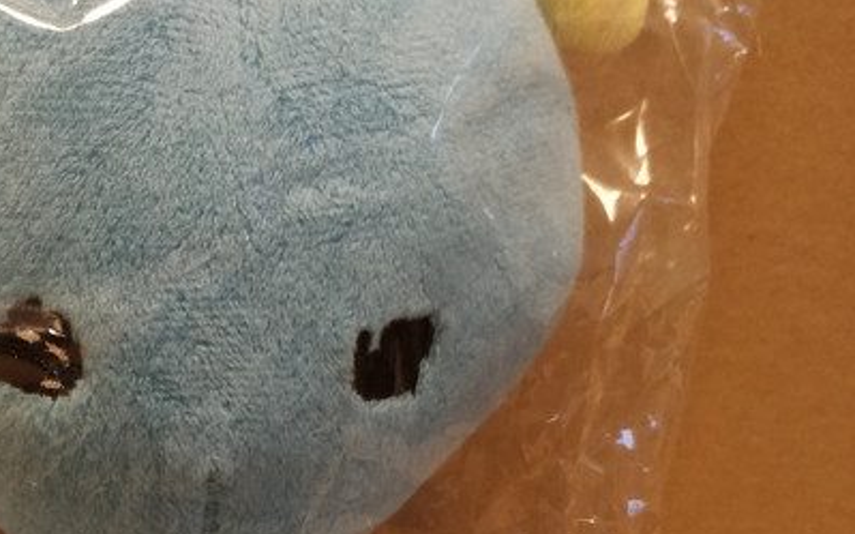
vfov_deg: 24.6
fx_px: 1188
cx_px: 216
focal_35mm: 51
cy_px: 478
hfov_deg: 38.6
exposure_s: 1/50
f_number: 1.7
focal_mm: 4.1
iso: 1000
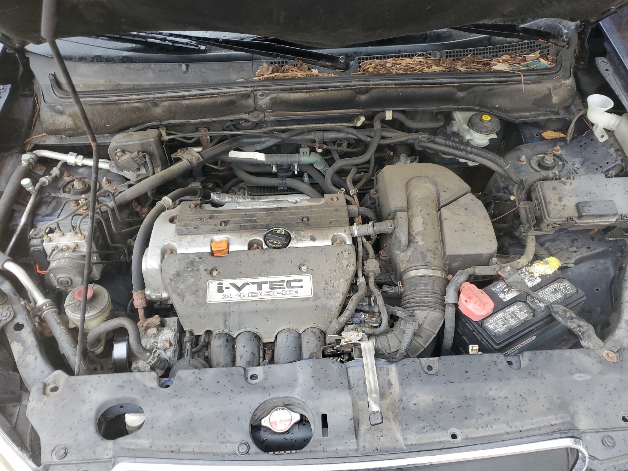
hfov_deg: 67.3
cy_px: 236
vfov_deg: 53.1
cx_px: 314
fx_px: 472
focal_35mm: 26
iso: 81
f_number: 1.5
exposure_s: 1/120
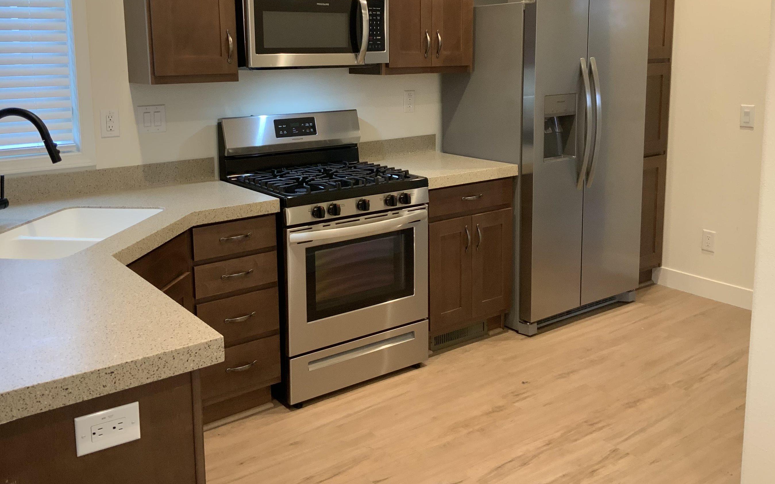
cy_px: 162
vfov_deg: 35.9
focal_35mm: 35
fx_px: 739
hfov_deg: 55.3
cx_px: 368
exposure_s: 1/60
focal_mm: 3
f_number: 1.8
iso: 125
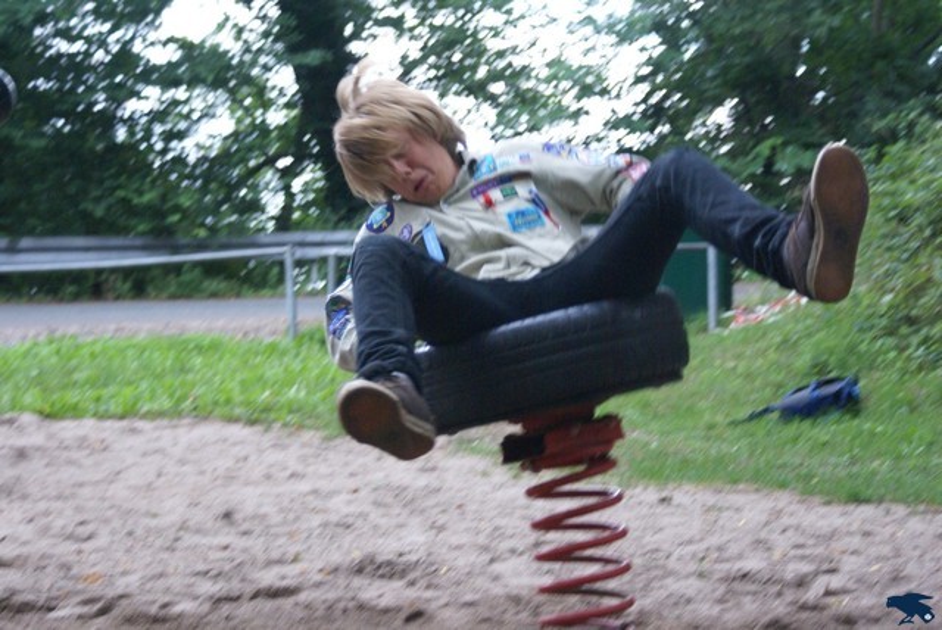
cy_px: 315
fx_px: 2357
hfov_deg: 22.6
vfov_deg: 15.2
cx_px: 471
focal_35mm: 90
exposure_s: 1/125
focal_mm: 60
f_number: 5.6
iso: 800
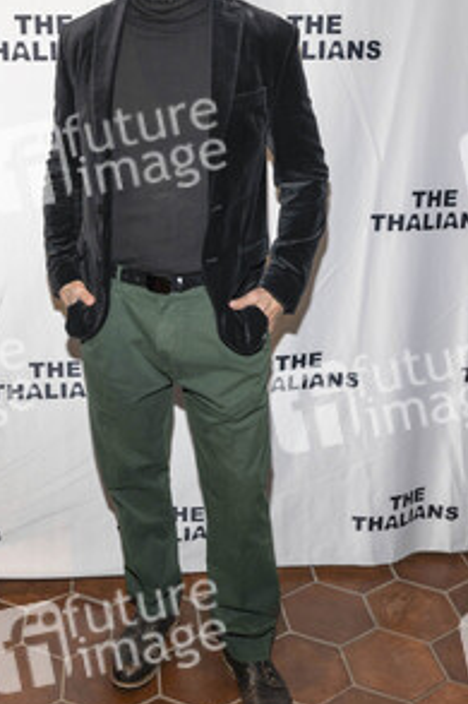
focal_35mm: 41
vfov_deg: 47.1
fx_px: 800
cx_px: 173
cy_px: 276
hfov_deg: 32.4
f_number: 5.6
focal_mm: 30
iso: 800
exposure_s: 1/200
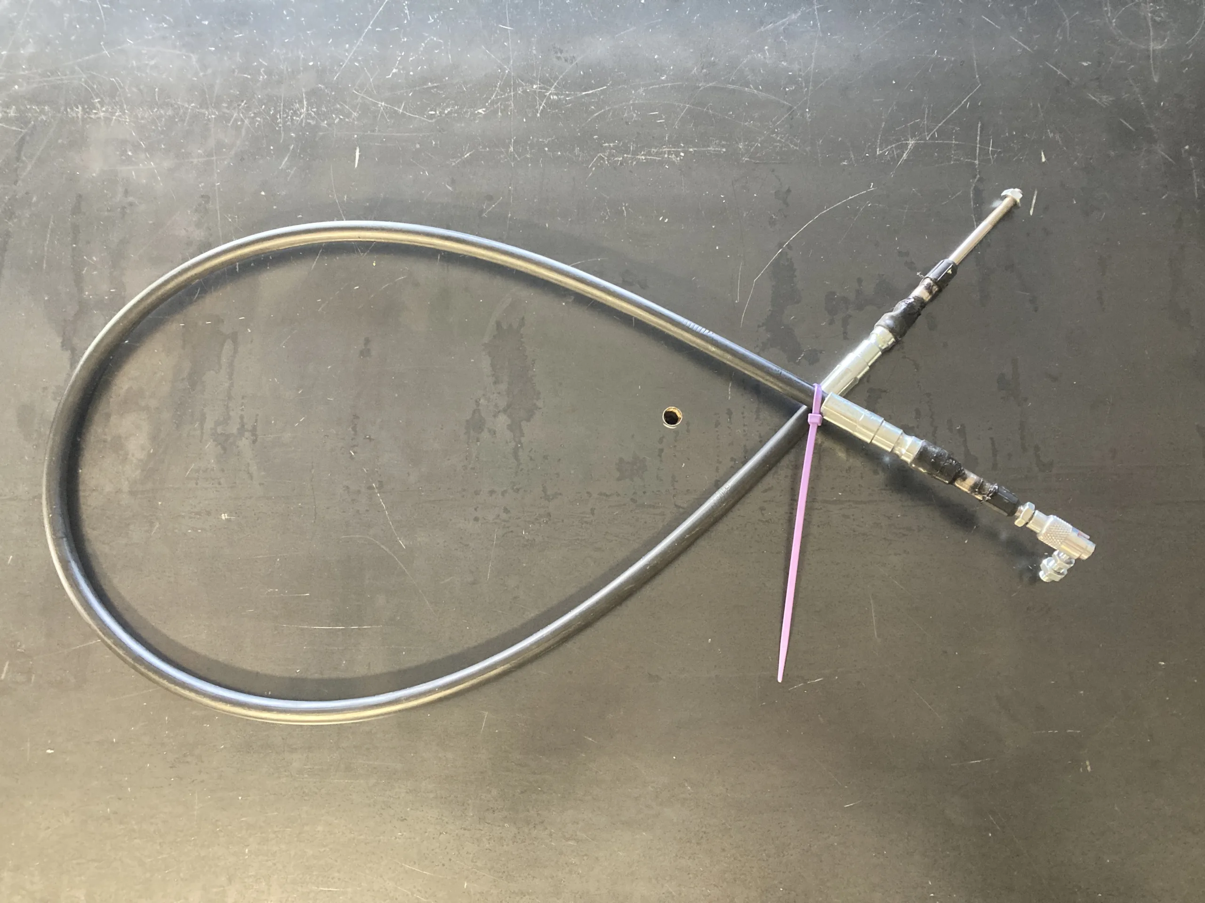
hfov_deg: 63.4
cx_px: 602
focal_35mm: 28
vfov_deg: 49.7
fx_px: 975
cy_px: 452
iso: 320
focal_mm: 3.99
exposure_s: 1/60
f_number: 1.8
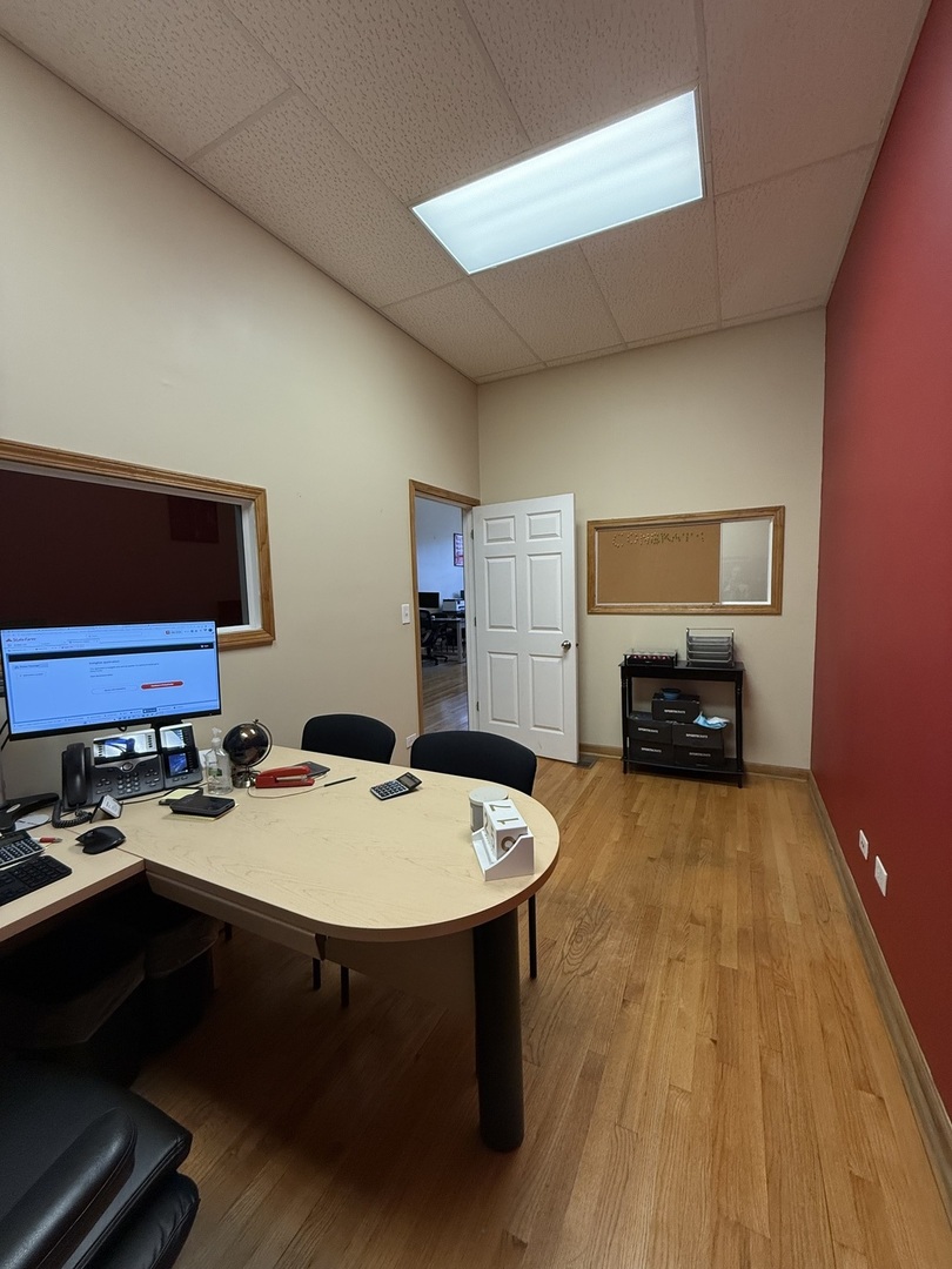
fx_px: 513
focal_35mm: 14
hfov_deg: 85.7
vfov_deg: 102.1
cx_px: 476
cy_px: 634
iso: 250
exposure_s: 1/120
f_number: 2.2
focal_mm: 2.22
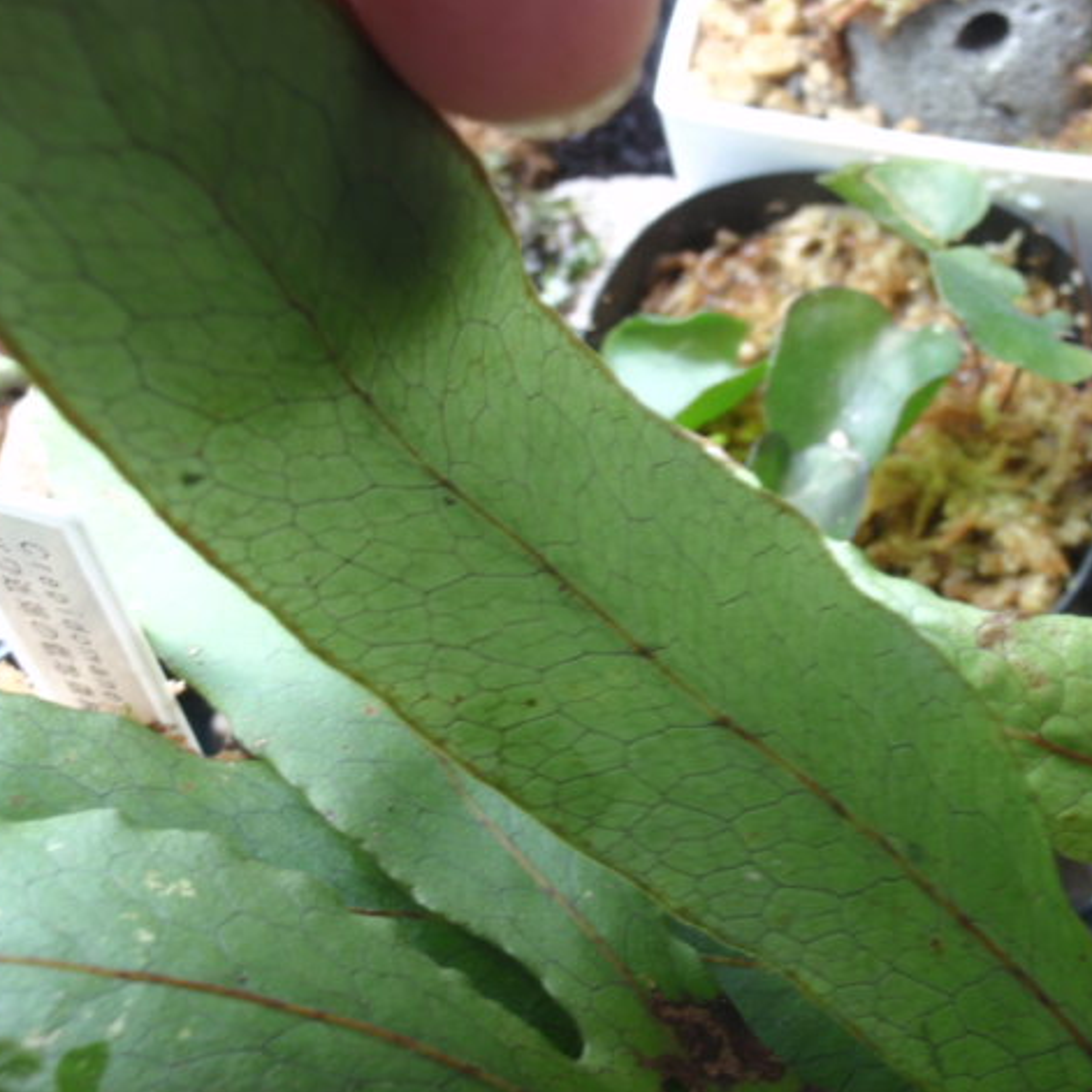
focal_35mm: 48
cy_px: 554
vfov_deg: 35.4
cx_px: 670
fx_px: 1713
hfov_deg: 35.2
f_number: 3.9
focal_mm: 7.25
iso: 64
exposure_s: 1/2.5
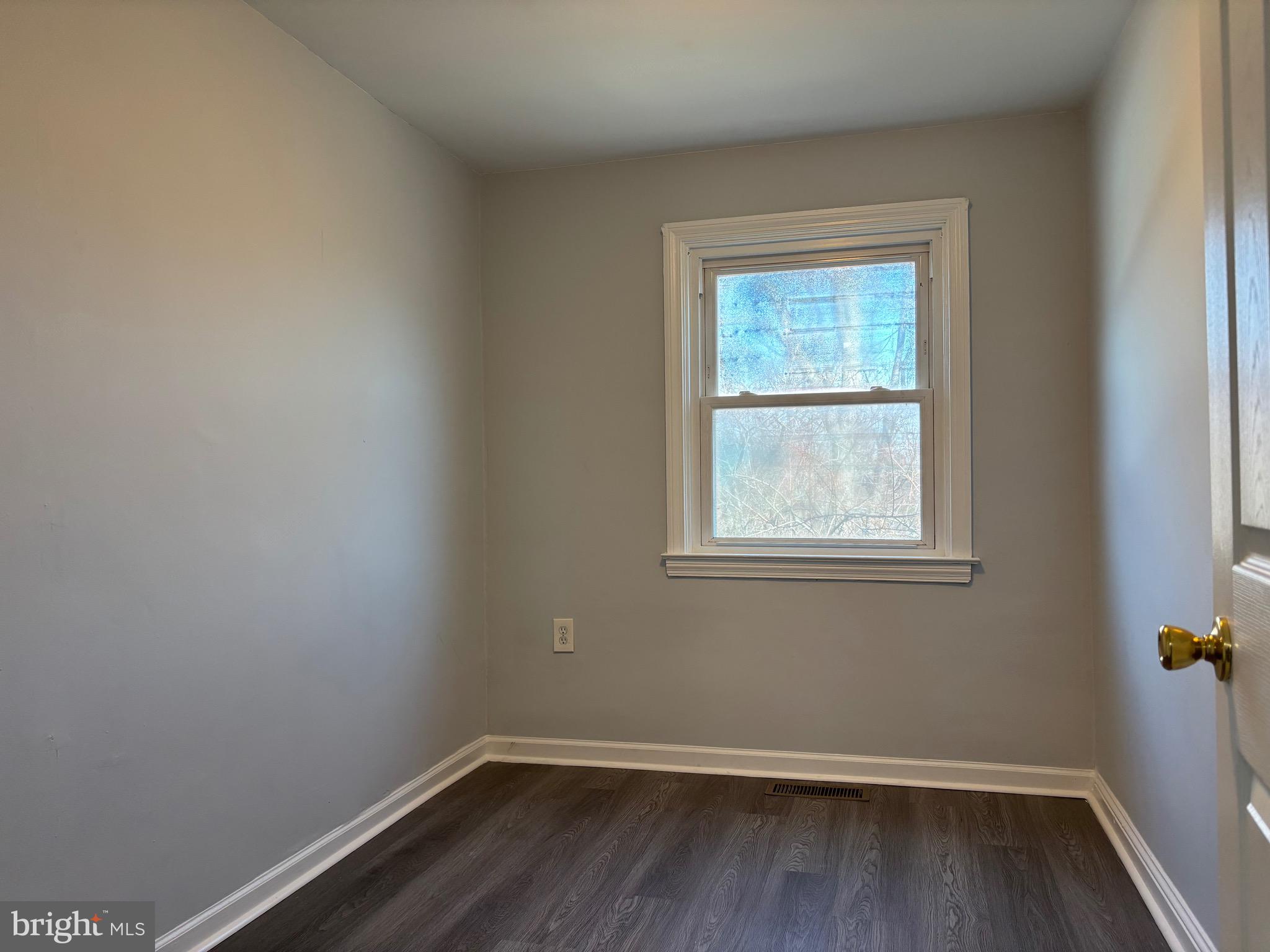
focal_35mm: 26
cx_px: 635
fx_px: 954
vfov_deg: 53.1
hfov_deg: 67.3
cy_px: 476
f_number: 1.6
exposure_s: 1/120
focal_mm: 5.96
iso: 125
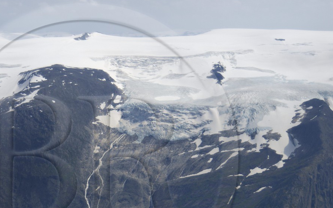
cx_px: 85
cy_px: 157
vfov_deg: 24.6
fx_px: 471
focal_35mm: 52
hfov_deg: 38.0
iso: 100
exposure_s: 1/2500
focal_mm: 19
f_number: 4
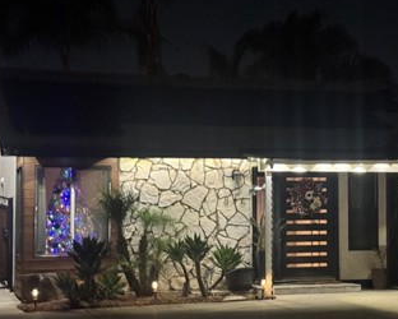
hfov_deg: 19.4
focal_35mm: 96
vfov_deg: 16.0
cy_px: 147
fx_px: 1132
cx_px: 397
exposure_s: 1/24
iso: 800
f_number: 1.78
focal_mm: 6.76
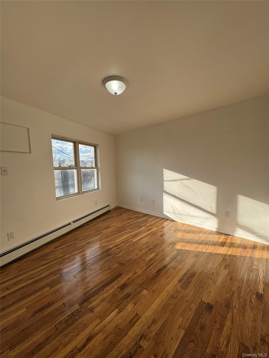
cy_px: 179
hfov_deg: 85.7
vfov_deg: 102.1
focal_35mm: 14
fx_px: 145
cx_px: 134
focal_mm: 2.22
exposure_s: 1/669
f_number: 2.2
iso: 50
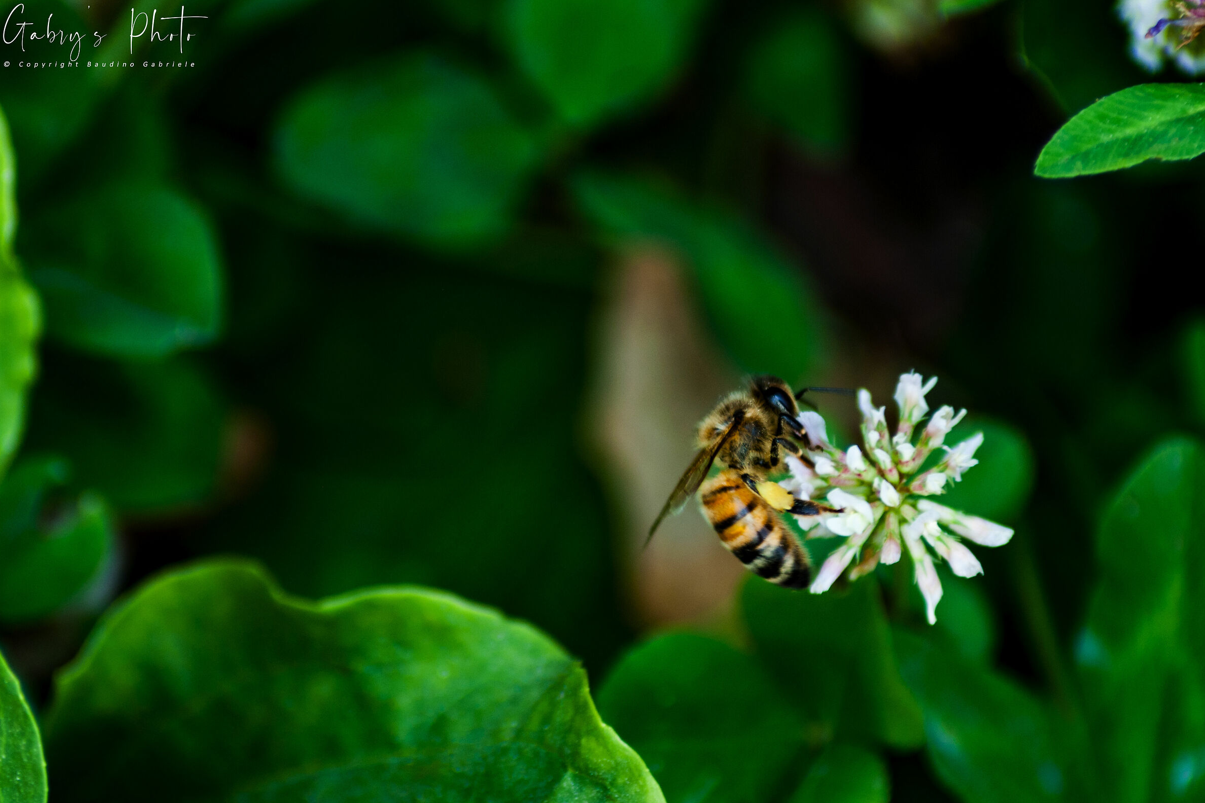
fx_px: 15127
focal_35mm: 452
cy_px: 401
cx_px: 603
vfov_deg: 3.0
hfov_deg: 4.6
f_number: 8
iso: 400
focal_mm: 300
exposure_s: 1/125
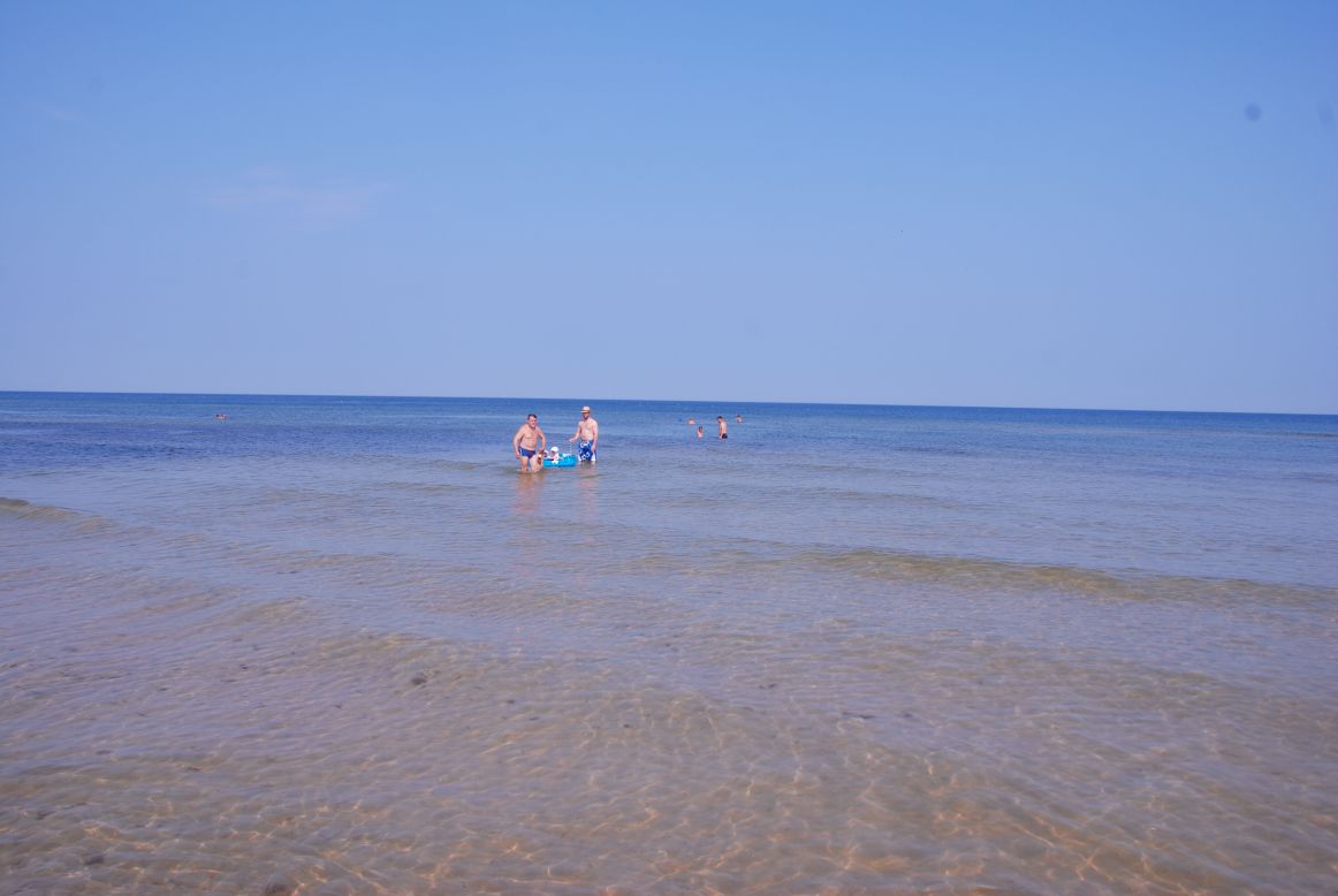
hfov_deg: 67.3
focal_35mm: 27
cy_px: 448
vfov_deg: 48.1
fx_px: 1005
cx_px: 669
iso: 100
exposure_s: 1/160
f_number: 11
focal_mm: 18
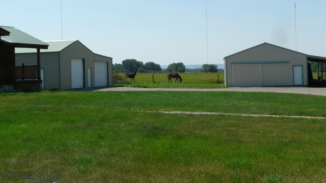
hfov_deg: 36.6
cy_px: 67
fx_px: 493
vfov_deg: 21.0
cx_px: 163
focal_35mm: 57
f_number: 6.3
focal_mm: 8.5
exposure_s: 1/500
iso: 100
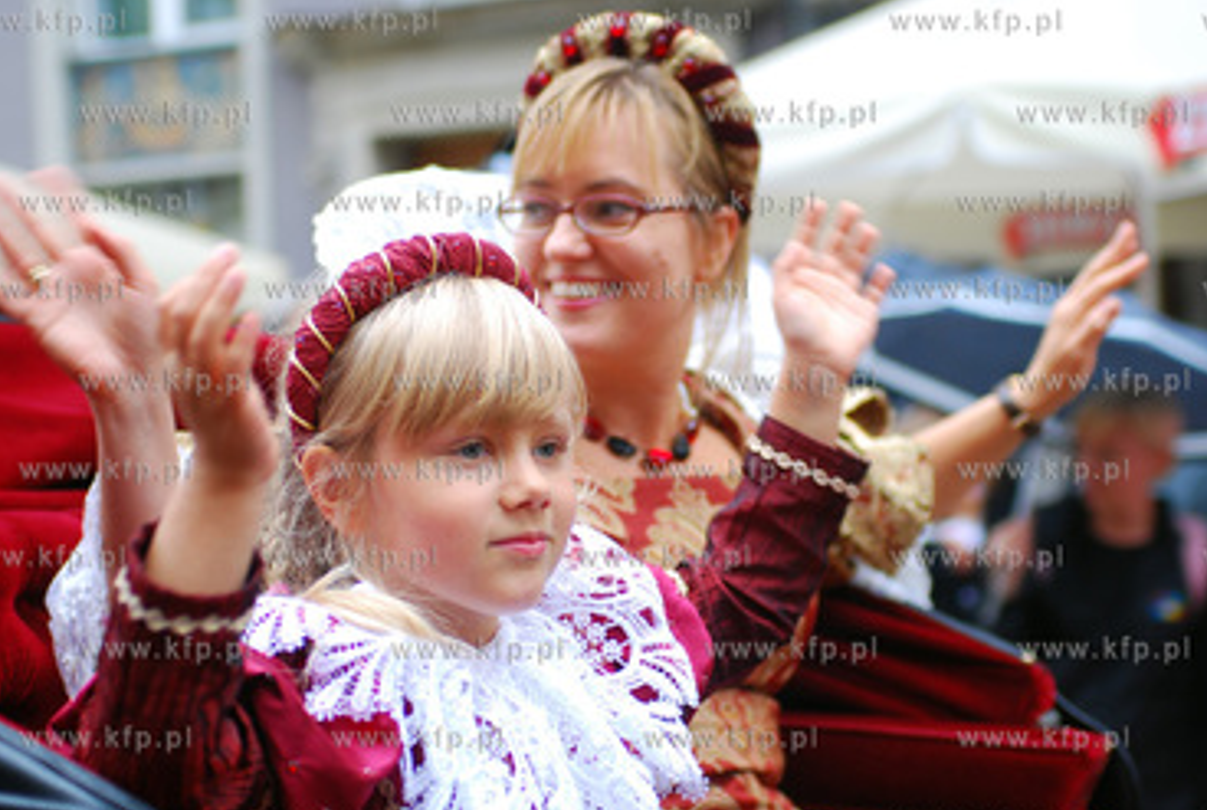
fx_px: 2520
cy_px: 426
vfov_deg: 18.3
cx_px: 594
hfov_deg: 26.9
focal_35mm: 75
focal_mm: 46
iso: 100
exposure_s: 1/100
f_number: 2.8
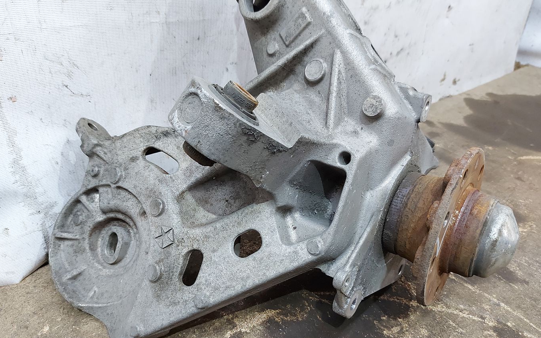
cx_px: 268
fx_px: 383
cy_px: 193
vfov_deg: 47.5
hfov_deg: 70.4
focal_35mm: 26
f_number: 1.8
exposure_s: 1/50
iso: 250
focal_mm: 5.23
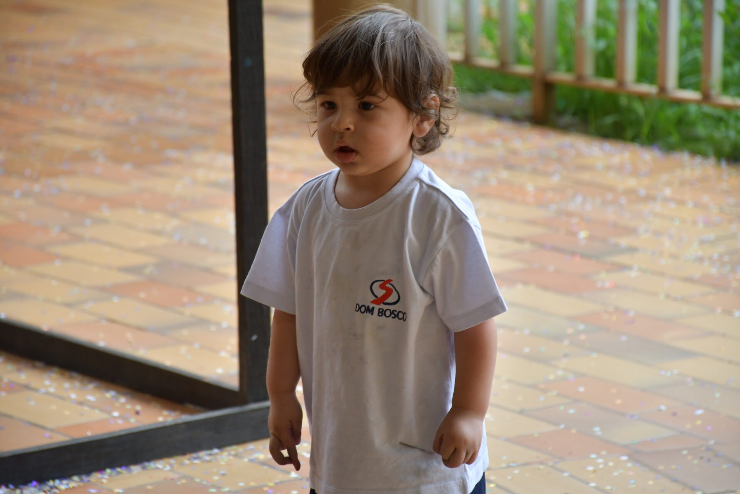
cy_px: 247
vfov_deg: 7.0
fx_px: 4008
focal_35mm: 195
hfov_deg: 10.5
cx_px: 370
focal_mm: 130
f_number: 5.6
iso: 1000
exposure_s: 1/250
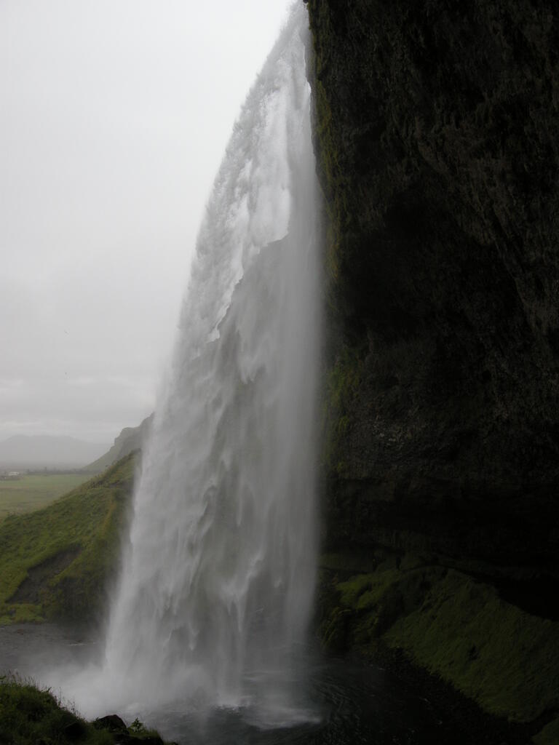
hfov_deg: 40.7
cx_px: 280
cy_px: 372
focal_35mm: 35
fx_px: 754
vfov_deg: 52.6
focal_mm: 7.5
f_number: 4.8
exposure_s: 1/233
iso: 100
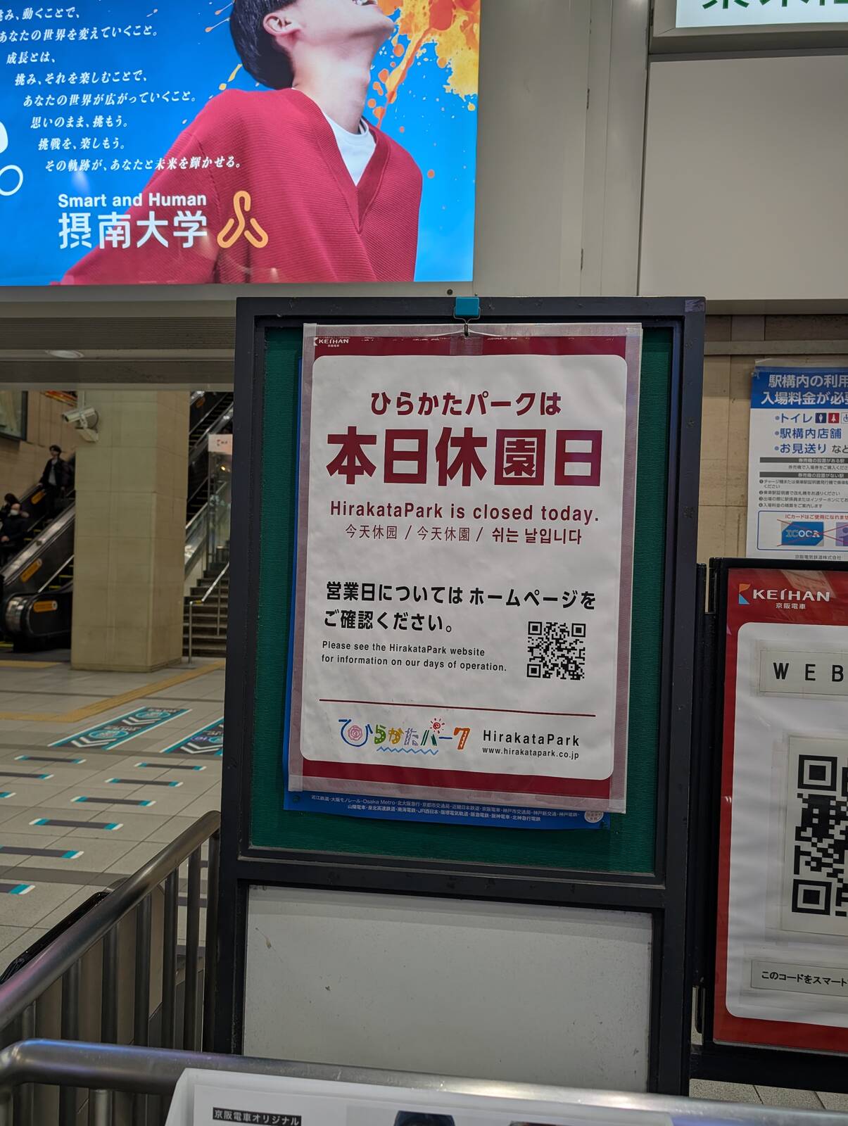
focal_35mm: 24
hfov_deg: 56.9
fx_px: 782
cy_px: 563
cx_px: 424
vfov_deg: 71.5
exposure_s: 1/120
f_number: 1.68
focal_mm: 6.9
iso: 36
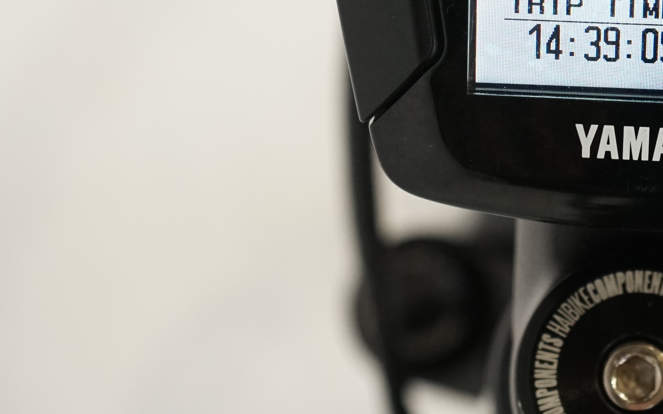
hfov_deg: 17.2
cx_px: 619
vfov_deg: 10.9
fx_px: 2150
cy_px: -24
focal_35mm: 119
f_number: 5.6
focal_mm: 47
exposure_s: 1/200
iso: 2000
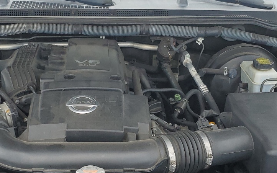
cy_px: 121
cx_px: 105
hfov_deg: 33.3
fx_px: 461
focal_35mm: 61
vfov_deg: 21.2
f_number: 1.5
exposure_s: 1/625
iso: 50
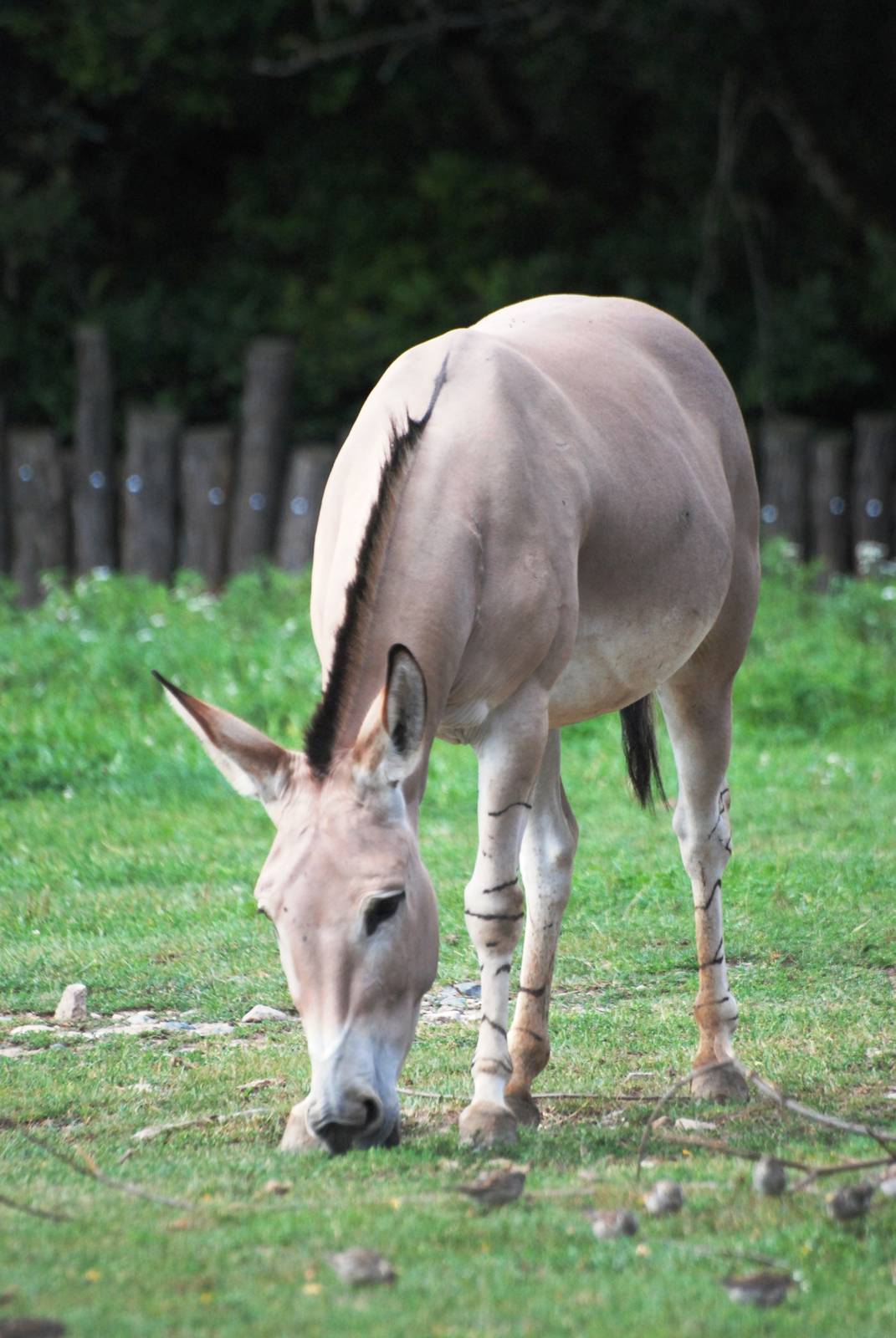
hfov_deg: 3.1
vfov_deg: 4.6
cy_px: 669
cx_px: 448
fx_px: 16752
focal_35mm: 450
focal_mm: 300
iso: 1000
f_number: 5.6
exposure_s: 1/800
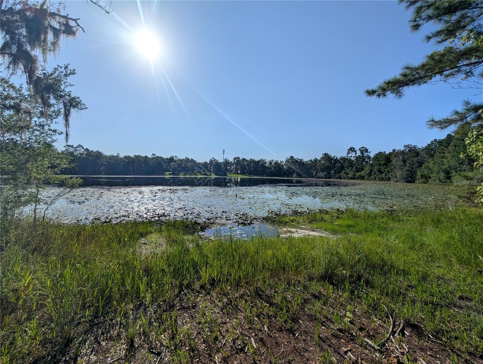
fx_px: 168
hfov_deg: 110.5
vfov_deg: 94.6
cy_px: 182
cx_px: 242
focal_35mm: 12
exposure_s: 1/9804
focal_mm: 2.02
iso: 53
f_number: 1.7
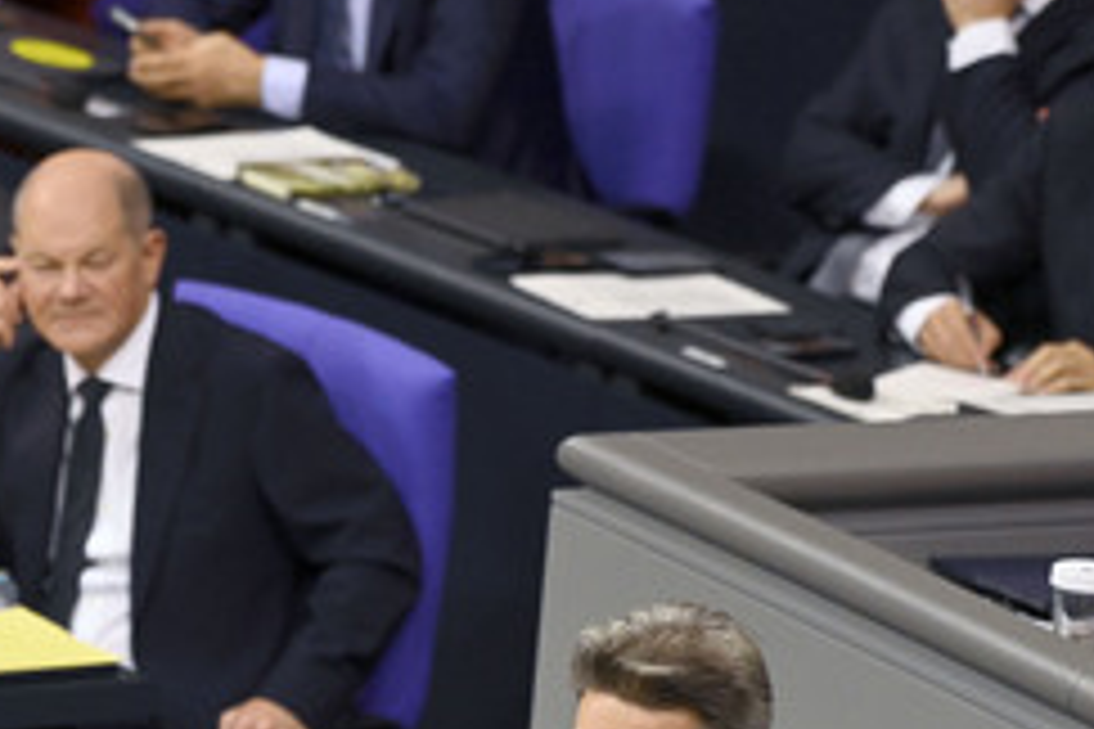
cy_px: 639
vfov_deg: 2.7
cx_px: 155
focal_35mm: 501
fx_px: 15224
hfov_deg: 4.1
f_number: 5.6
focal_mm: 270
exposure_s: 1/400
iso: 8000
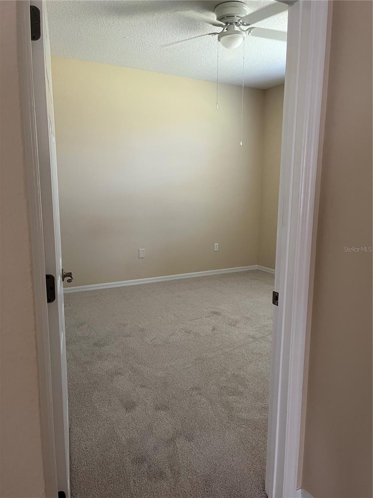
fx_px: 374
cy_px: 249
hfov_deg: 53.1
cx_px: 186
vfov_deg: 67.3
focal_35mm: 26
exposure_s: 1/60
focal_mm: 5.1
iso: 125
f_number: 1.6
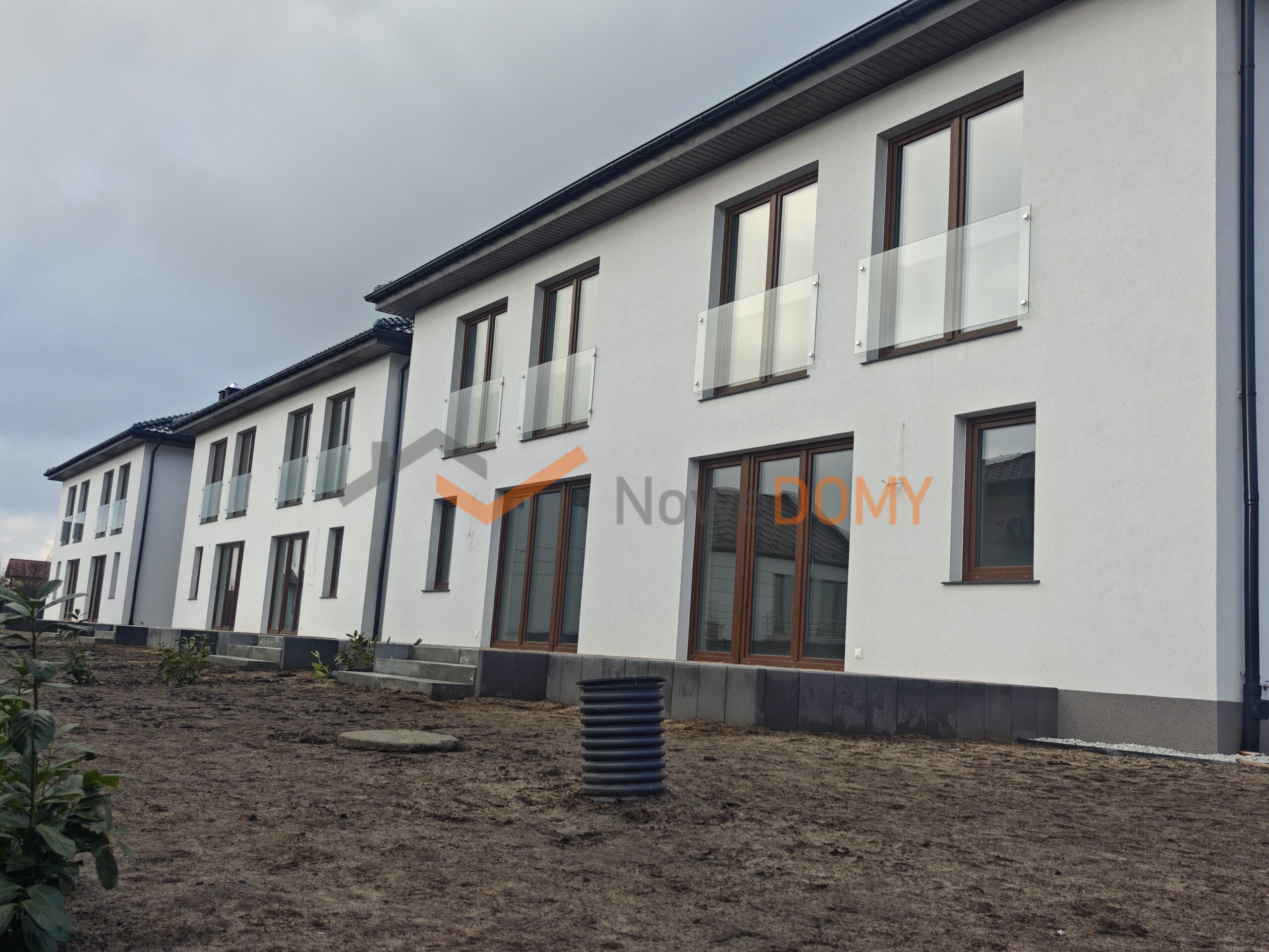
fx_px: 1173
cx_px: 634
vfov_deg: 44.2
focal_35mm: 32
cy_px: 476
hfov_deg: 56.8
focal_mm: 8.72
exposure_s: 1/429
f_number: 2
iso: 50
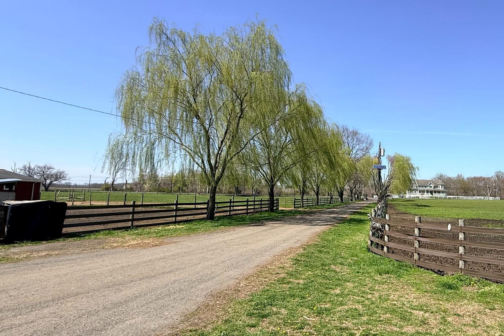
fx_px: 322
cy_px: 169
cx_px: 371
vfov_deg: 55.1
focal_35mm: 23
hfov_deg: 71.5
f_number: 2.2
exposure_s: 1/1901
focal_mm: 2.22
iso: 50
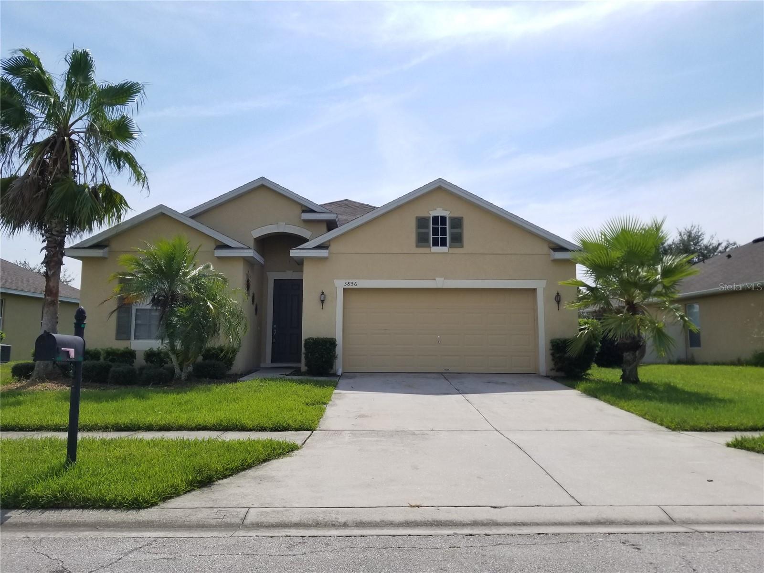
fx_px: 574
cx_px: 382
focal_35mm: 26
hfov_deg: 67.3
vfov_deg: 53.1
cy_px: 286
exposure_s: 1/3968
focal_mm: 4.3
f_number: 1.7
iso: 50
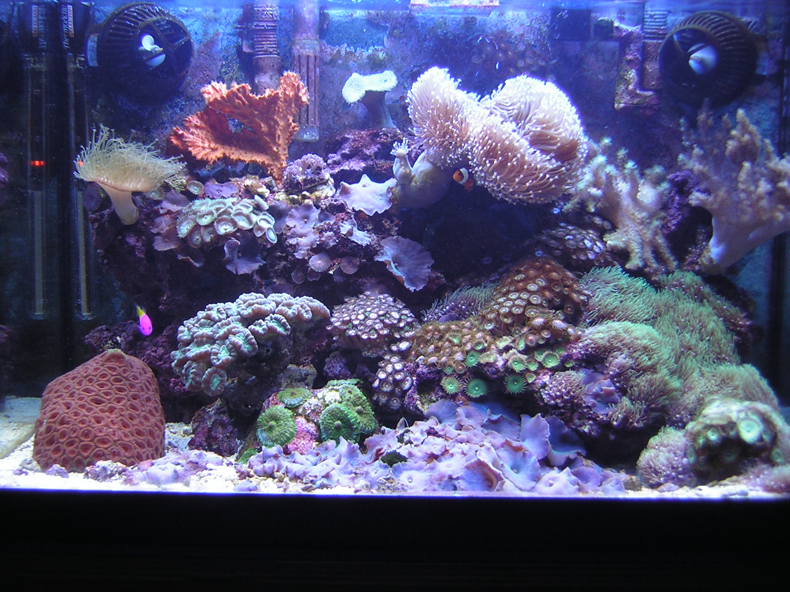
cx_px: 395
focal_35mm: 47
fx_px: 1073
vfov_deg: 30.9
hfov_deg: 40.4
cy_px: 296
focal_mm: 6.1
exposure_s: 1/18.1
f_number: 2.9
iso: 50
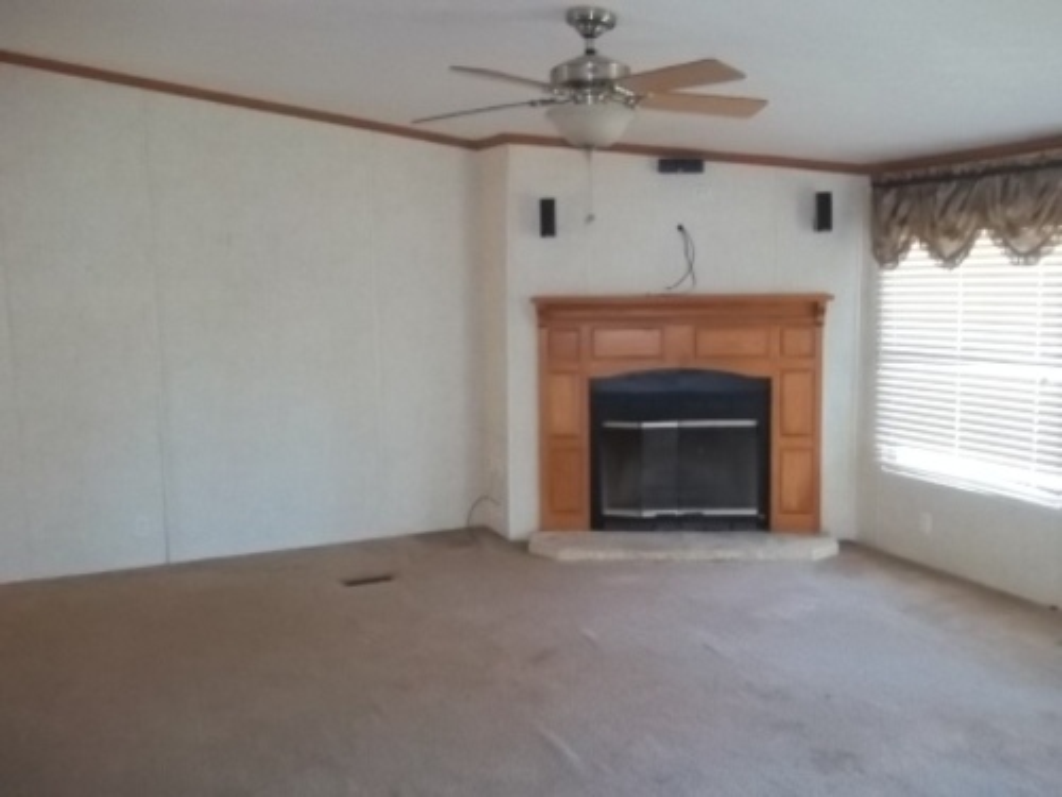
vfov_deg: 44.2
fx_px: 982
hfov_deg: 56.8
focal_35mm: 32
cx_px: 531
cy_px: 398
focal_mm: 5.7
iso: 320
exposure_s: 1/40
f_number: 2.9
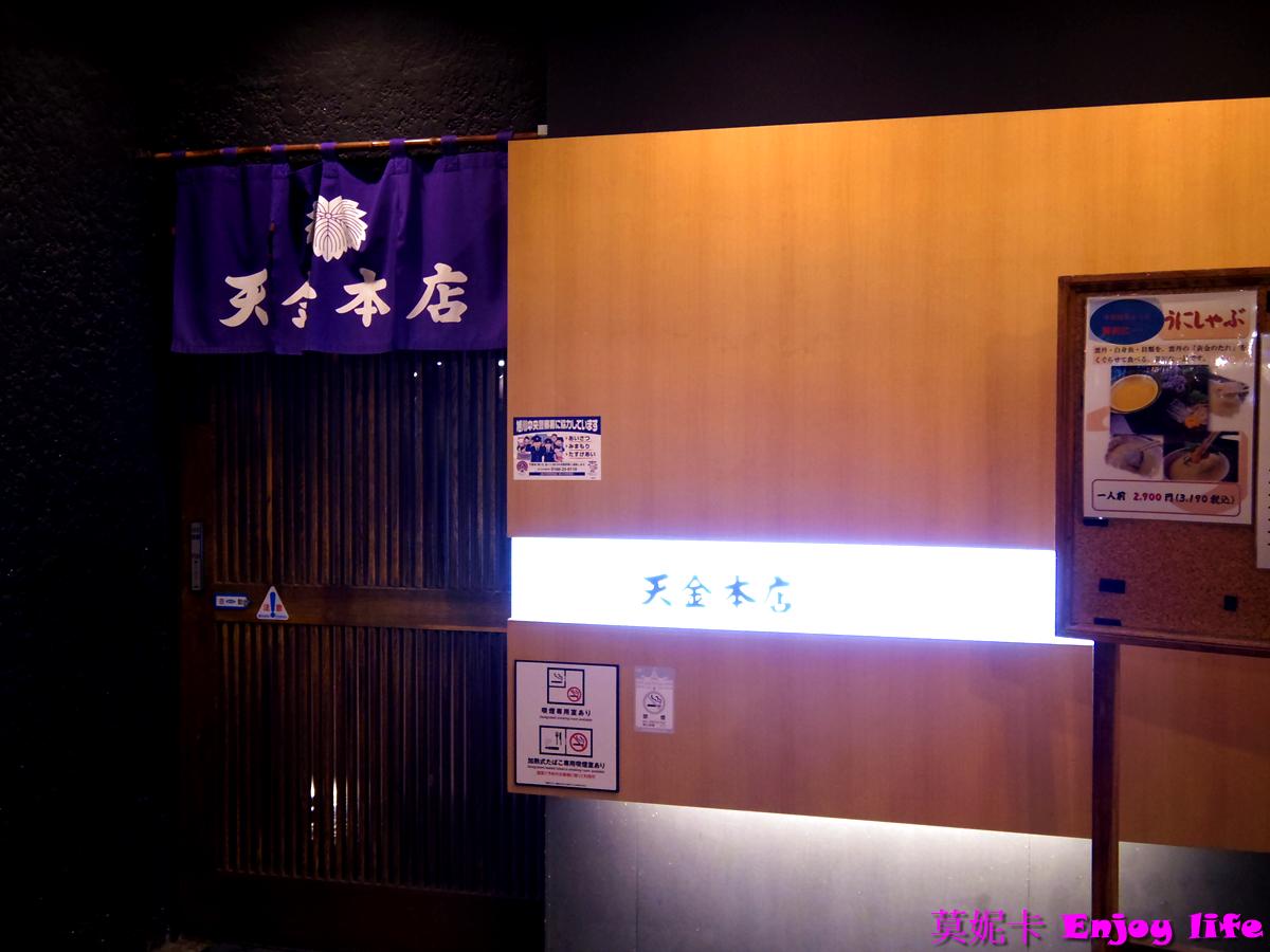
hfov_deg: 47.9
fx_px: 1431
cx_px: 635
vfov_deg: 36.8
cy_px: 476
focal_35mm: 39
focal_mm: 8.5
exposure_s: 1/60
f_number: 1.9
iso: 1000
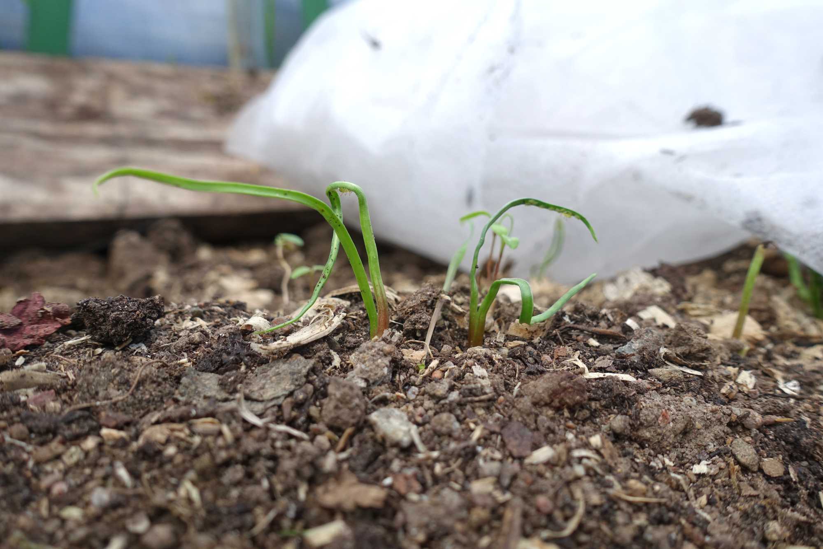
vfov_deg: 53.1
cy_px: 274
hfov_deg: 73.7
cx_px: 412
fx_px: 549
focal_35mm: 24
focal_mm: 8.8
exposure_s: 1/250
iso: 125
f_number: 4
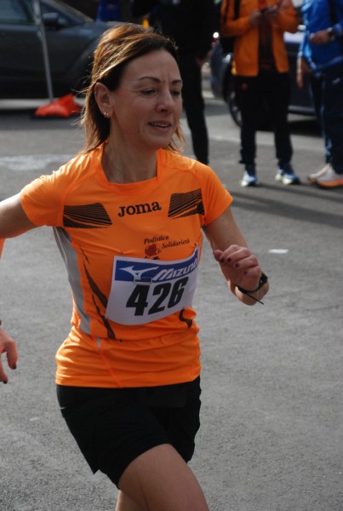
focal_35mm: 105
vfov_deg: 19.4
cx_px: 172
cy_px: 256
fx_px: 1493
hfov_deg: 13.1
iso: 1000
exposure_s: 1/1250
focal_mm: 70
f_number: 5.6
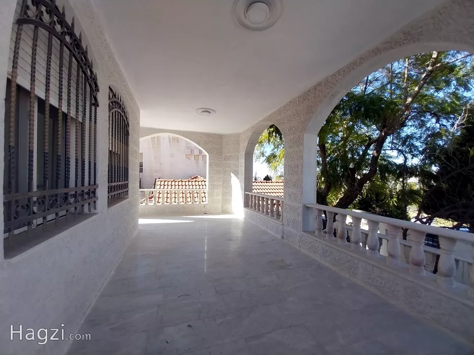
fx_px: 178
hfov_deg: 106.2
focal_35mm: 13
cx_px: 237
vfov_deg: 89.9
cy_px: 178
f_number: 2.2
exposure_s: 1/404
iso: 64
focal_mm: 1.3
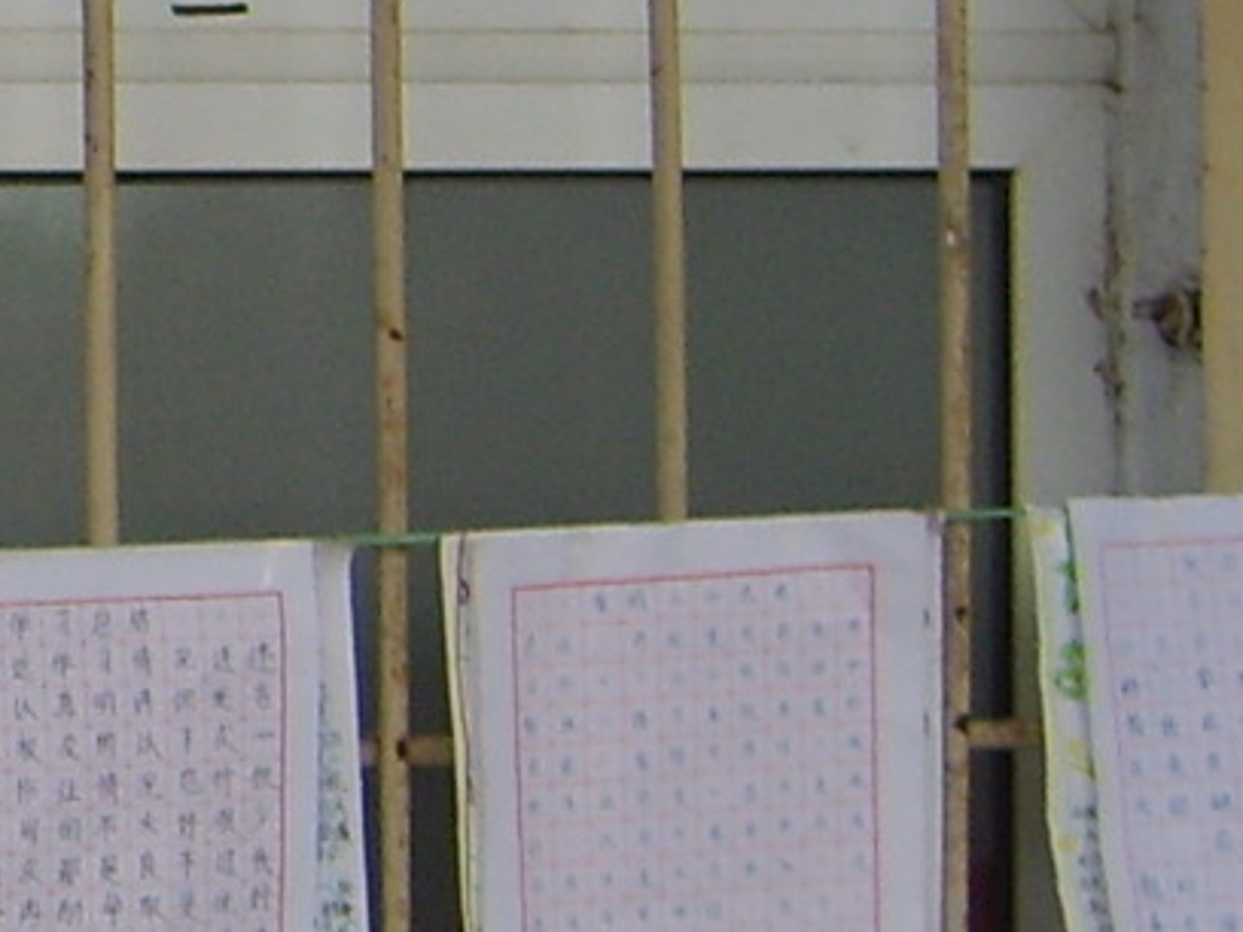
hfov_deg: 9.4
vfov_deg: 7.6
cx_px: -1374
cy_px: -79
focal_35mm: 195
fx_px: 7002
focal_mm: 5.8
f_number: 2.8
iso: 50
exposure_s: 1/350
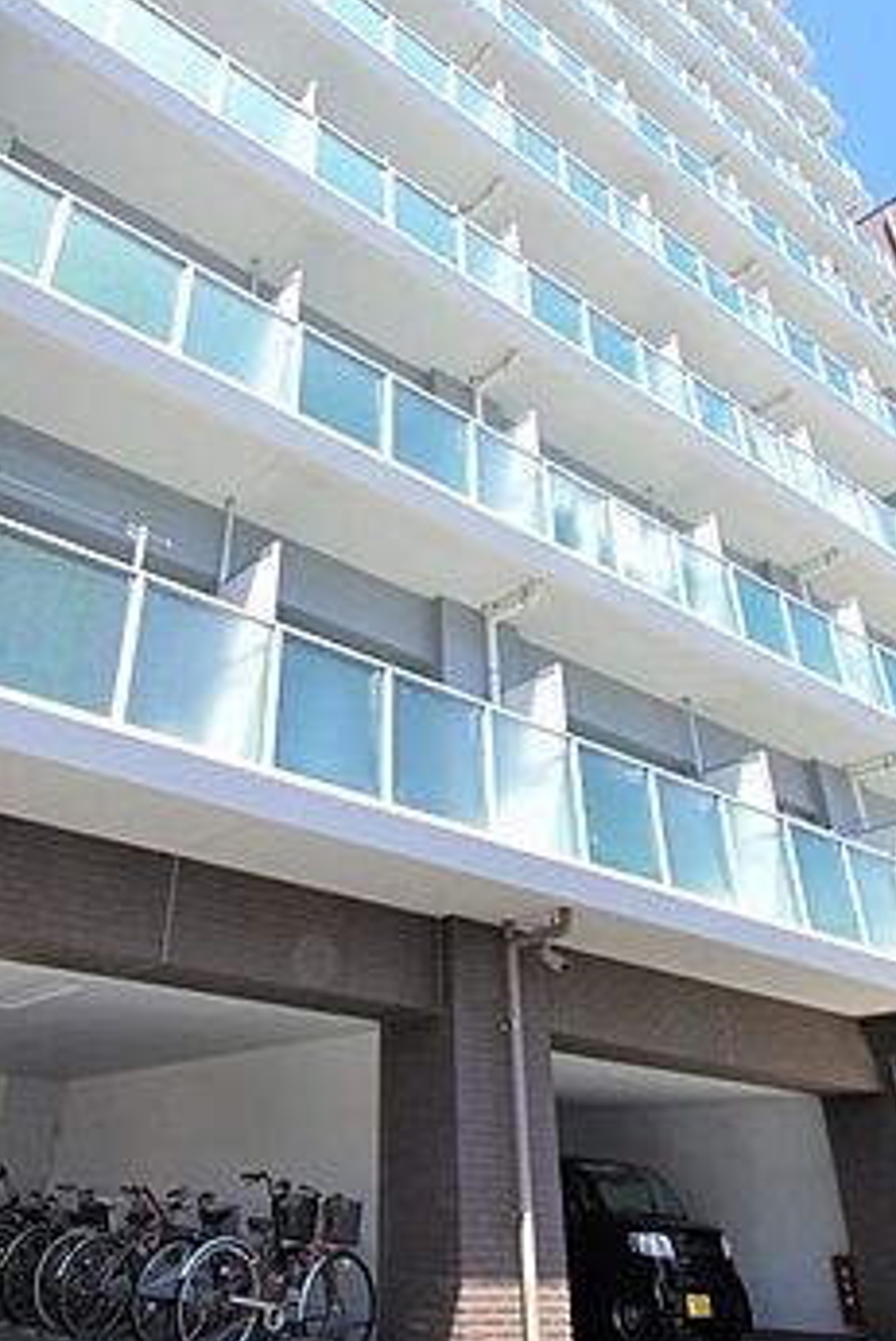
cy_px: 492
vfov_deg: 68.2
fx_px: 970
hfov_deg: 49.1
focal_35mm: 26
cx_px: 336
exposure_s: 1/60
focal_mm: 10
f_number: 11
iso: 100
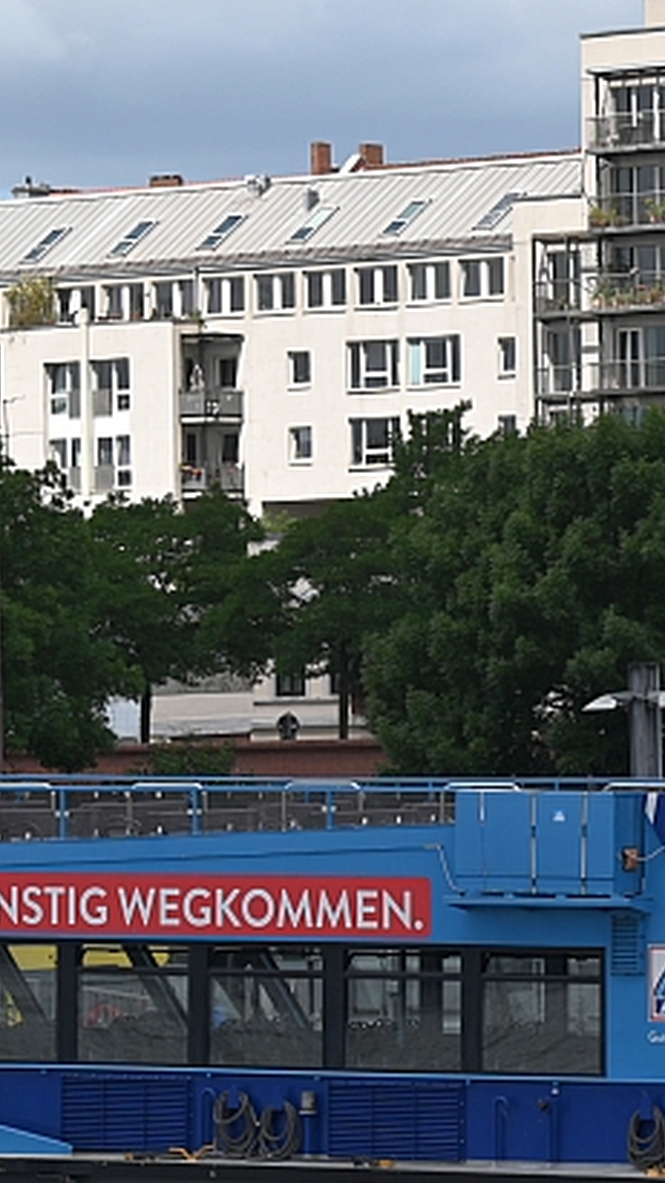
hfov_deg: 5.9
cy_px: 776
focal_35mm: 204
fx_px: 6399
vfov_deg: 10.6
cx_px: 748
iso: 100
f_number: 5.6
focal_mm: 78
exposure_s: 1/500
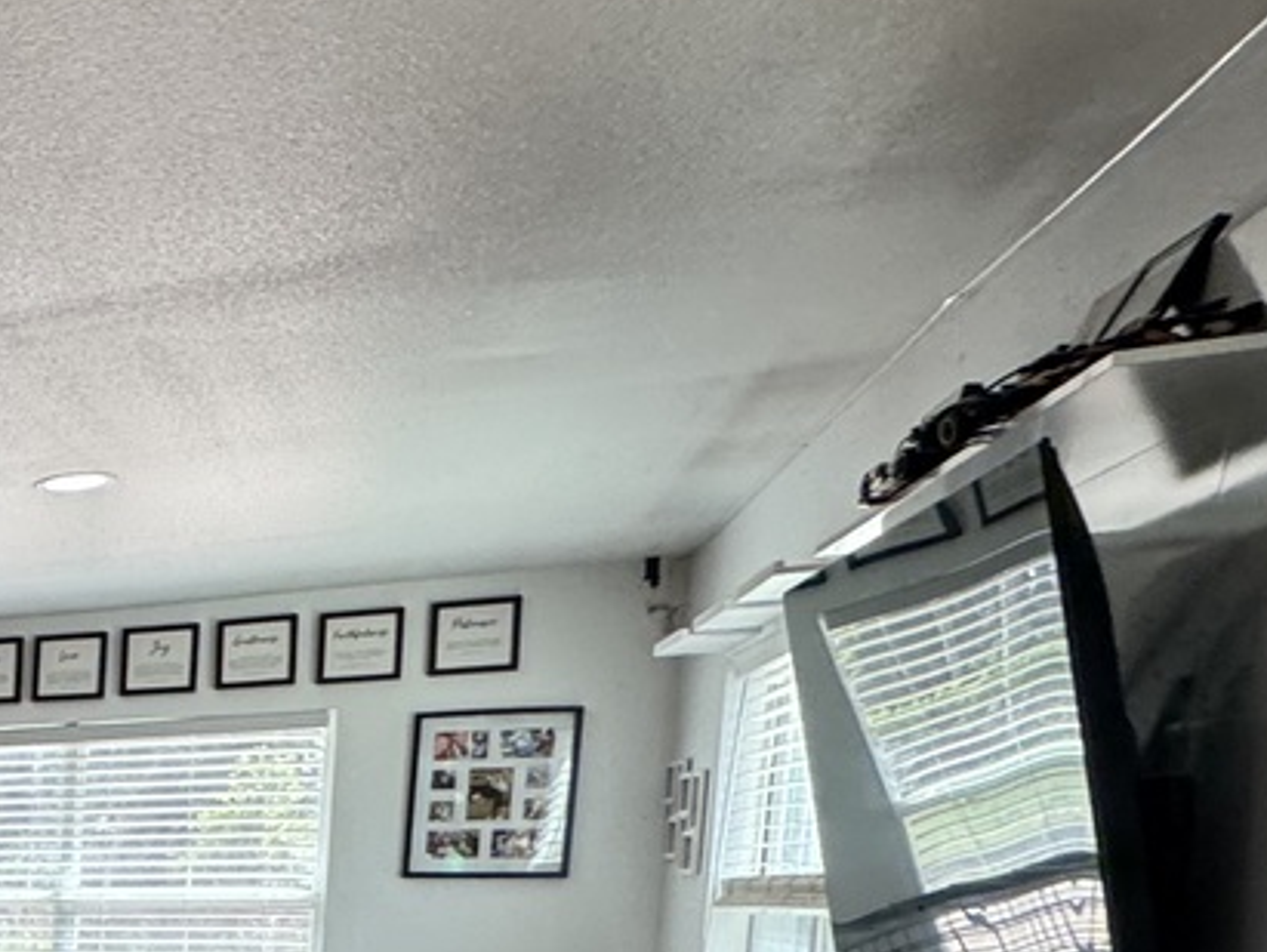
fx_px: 1795
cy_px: 1100
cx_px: -857
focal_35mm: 49
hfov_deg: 24.3
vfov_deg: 26.8
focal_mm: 2.22
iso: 125
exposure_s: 1/120
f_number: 2.2
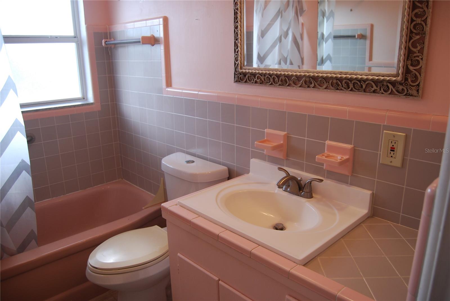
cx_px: 225
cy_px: 150
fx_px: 338
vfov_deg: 48.0
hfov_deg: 67.3
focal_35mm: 27
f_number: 4
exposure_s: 1/60
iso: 200
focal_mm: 18
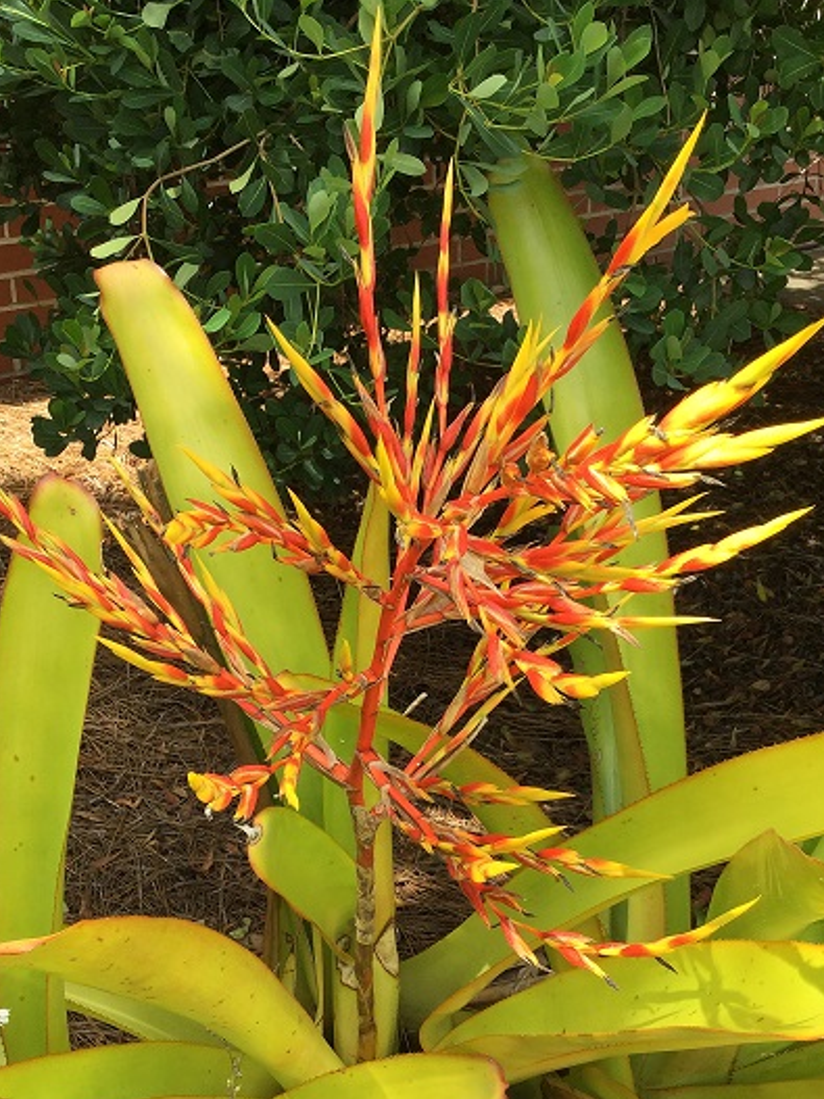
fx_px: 1524
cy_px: 669
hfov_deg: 30.2
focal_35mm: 48
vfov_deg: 39.5
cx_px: 388
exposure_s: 1/345
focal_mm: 3.3
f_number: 2.4
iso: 25
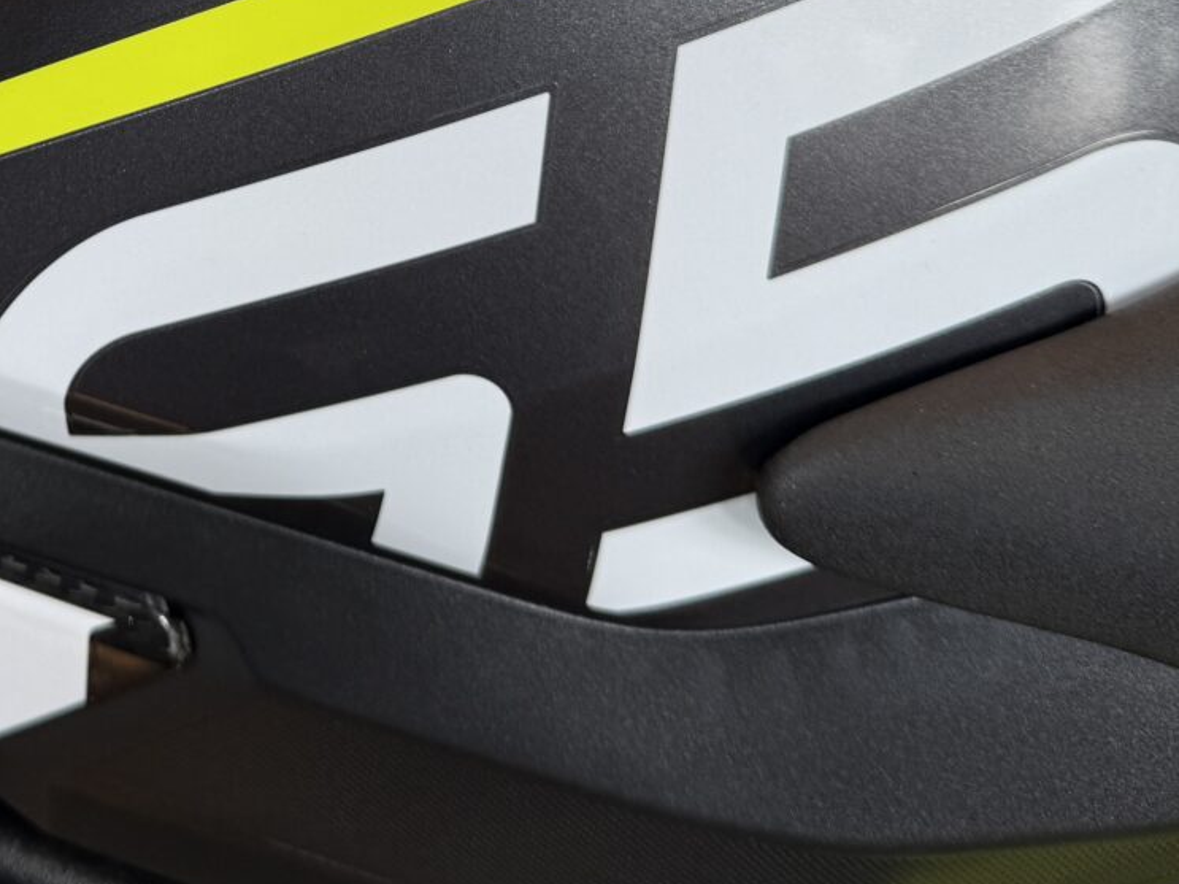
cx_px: 49
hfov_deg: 29.5
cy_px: -95
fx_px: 2111
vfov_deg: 22.3
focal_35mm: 62
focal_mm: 6.76
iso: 64
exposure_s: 1/121
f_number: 1.78
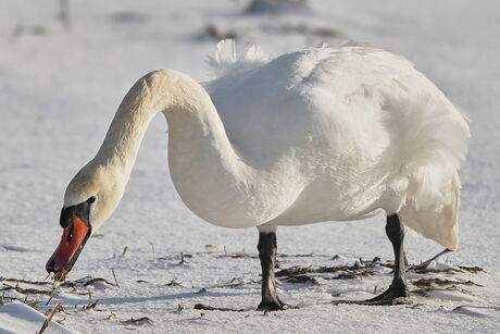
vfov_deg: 1.7
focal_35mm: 800
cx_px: 250
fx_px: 11114
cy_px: 167
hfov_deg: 2.6
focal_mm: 800
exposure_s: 1/1250
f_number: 8
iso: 125
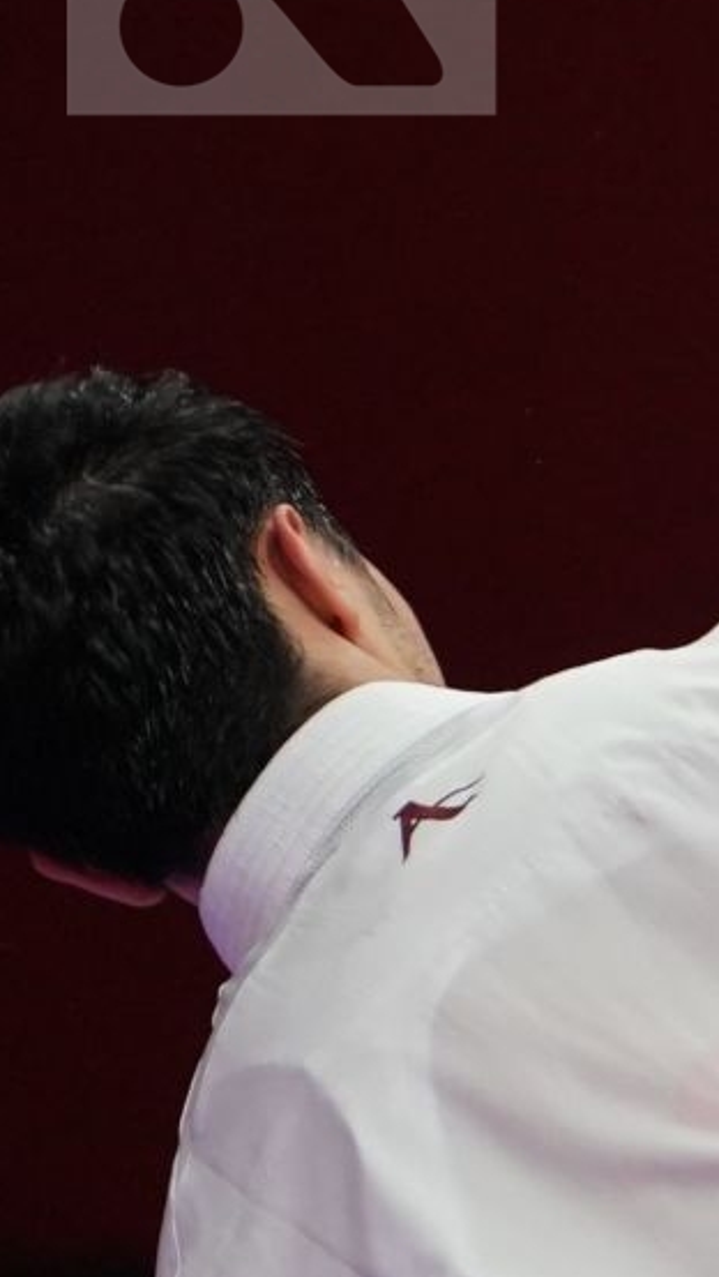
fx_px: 42531
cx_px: 1844
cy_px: 721
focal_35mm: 1256
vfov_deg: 1.7
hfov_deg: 1.0
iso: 2000
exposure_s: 1/1000
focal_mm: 246
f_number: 4
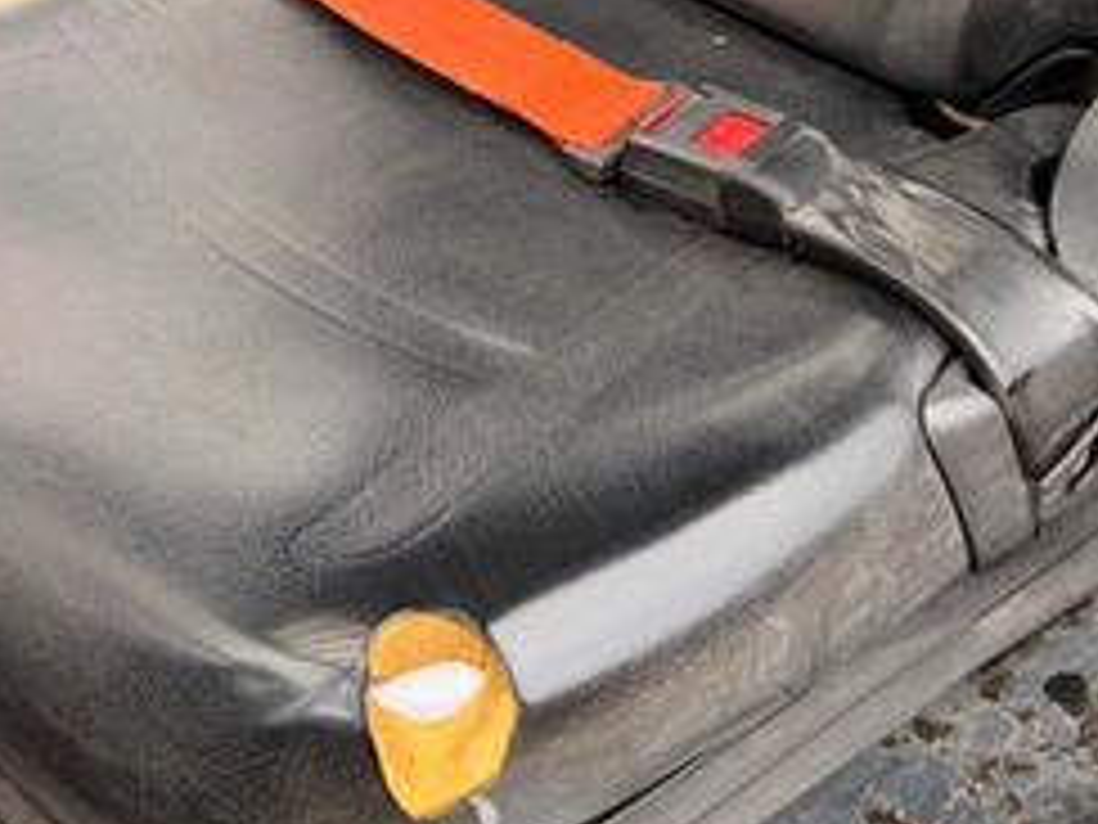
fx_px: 1871
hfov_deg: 32.7
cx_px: 508
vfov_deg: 23.7
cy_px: -9
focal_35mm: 59
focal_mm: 6.76
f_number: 1.78
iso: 100
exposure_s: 1/197
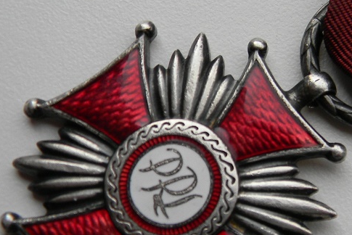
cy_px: 133
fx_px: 773
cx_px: 328
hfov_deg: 24.8
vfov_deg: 17.3
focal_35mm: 79
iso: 80
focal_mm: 6.4
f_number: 3.7
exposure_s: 1/320
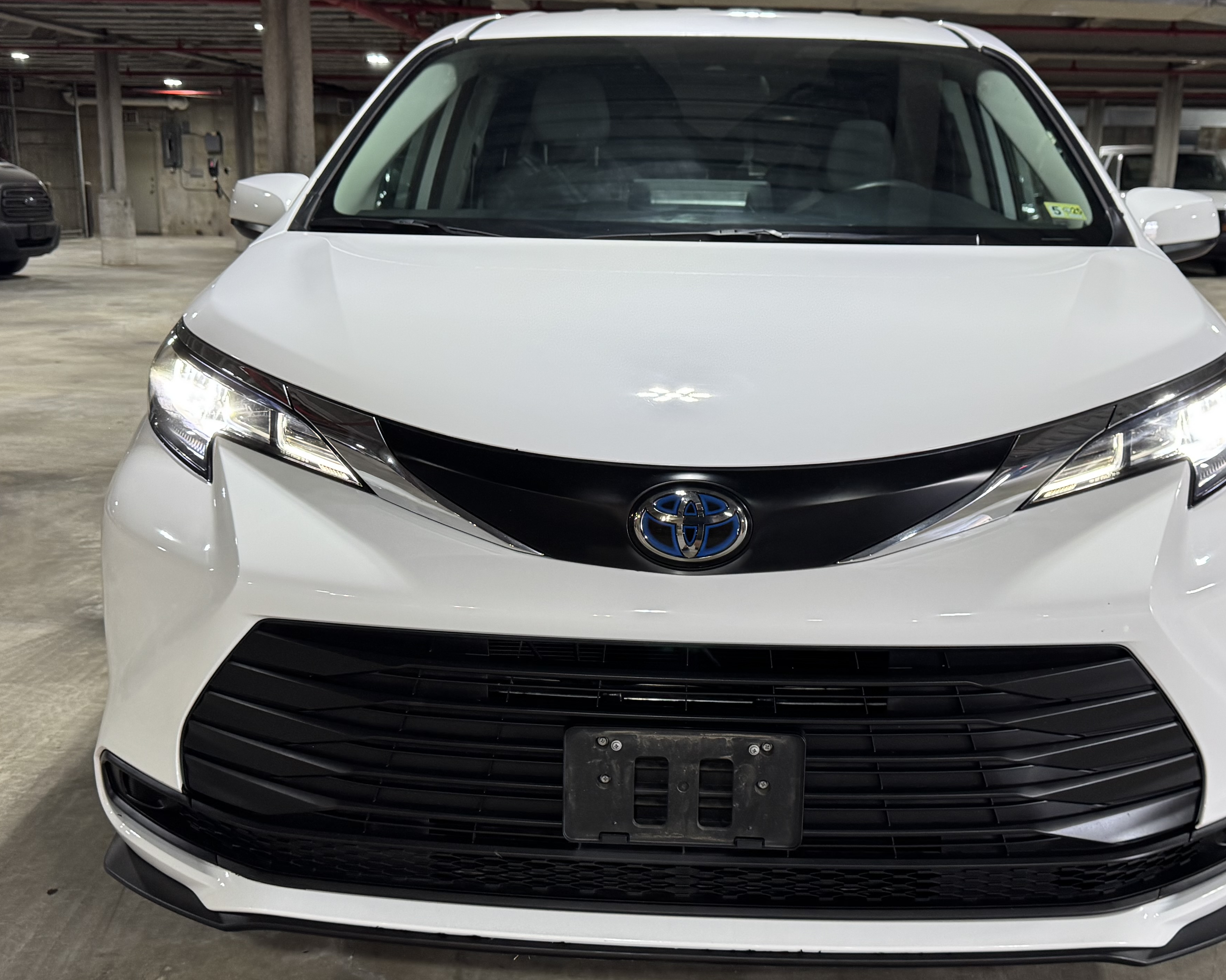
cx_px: 674
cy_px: 515
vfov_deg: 39.1
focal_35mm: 38
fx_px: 1379
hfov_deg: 47.9
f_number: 1.78
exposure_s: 1/60
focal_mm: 6.76
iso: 200
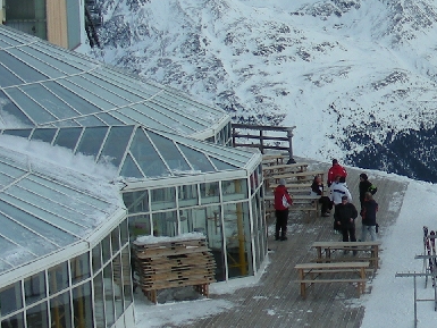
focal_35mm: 111
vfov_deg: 13.3
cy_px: 95
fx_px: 1402
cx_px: 547
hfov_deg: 16.8
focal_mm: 6.3
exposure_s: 1/539
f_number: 4
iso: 50
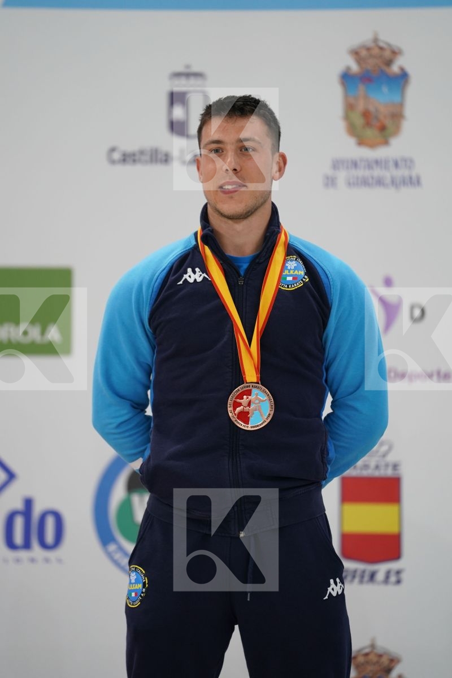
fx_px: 3766
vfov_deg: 10.3
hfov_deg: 6.9
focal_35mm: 200
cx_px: 226
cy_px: 339
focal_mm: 200
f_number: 2.8
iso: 1250
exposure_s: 1/250
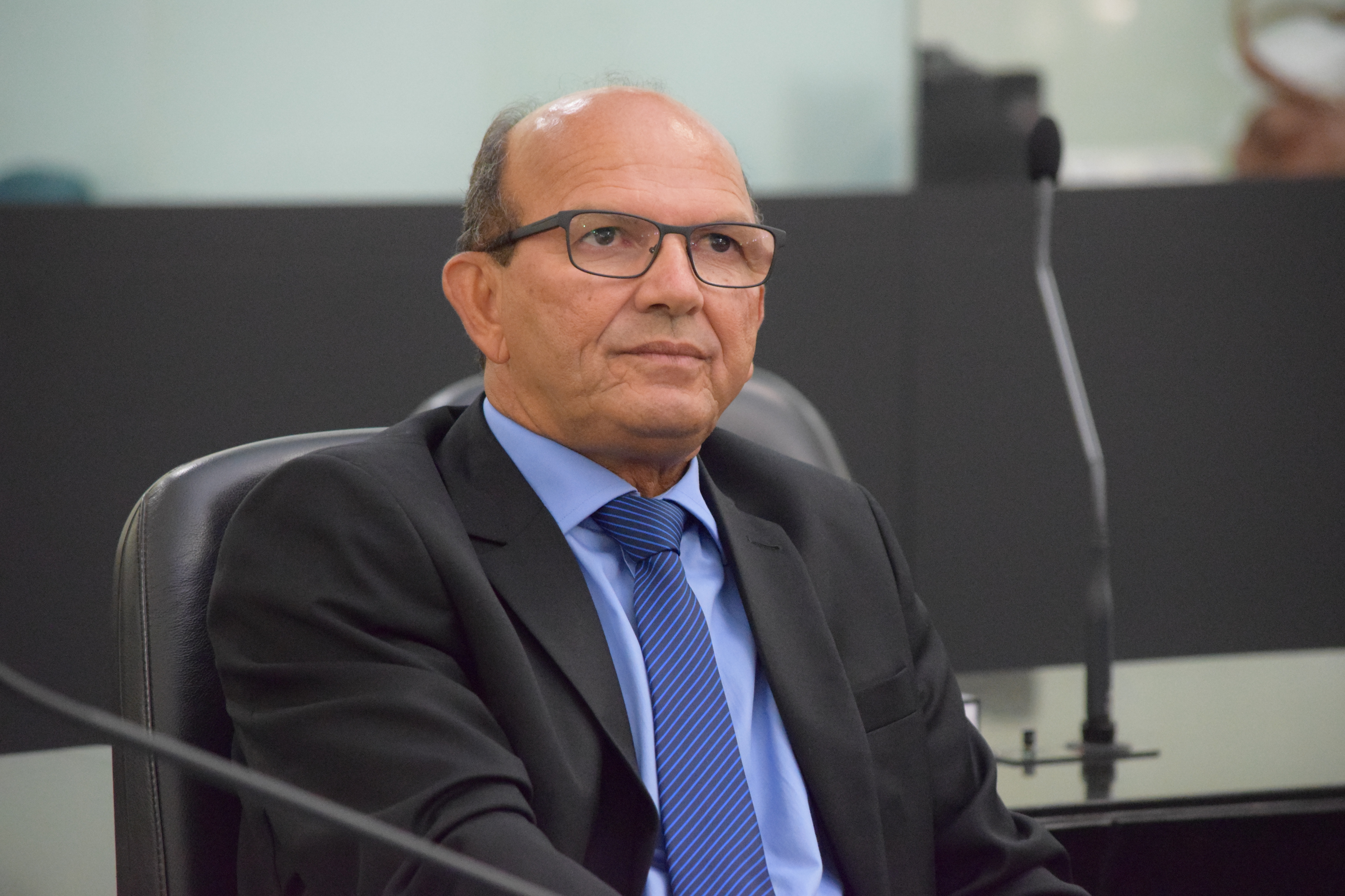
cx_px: 672
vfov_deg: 6.1
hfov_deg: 9.1
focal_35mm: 225
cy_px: 448
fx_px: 8406
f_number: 4.8
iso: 6400
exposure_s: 1/80
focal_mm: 150
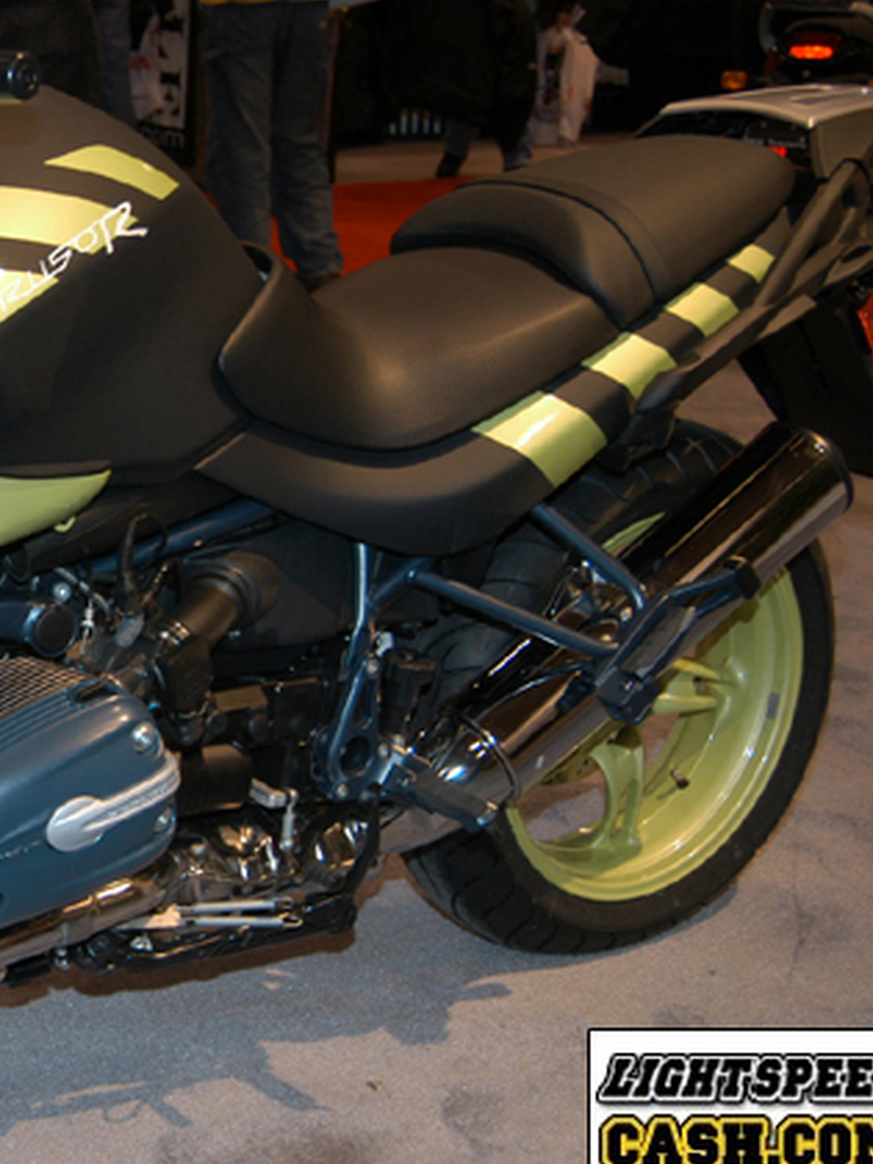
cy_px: 571
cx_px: -21
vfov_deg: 29.8
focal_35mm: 65
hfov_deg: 21.7
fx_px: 2186
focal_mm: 28
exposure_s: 1/60
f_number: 5
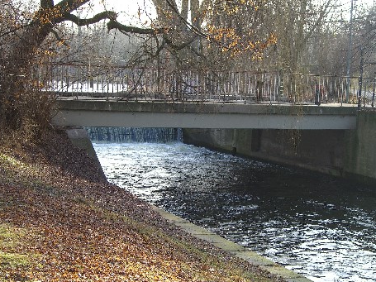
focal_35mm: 77
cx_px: 207
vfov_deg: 19.1
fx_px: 836
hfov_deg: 25.3
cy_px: 188
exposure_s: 1/125
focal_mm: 11.8
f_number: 3.6
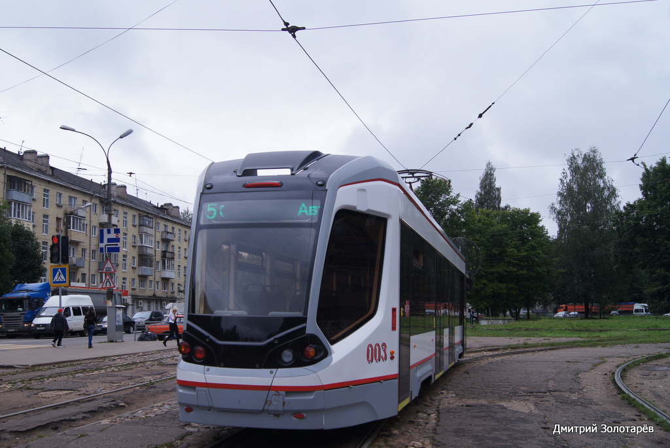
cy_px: 224
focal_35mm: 36
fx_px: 671
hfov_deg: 53.1
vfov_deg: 37.0
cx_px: 335
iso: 100
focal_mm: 24
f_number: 7.1
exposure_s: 1/80
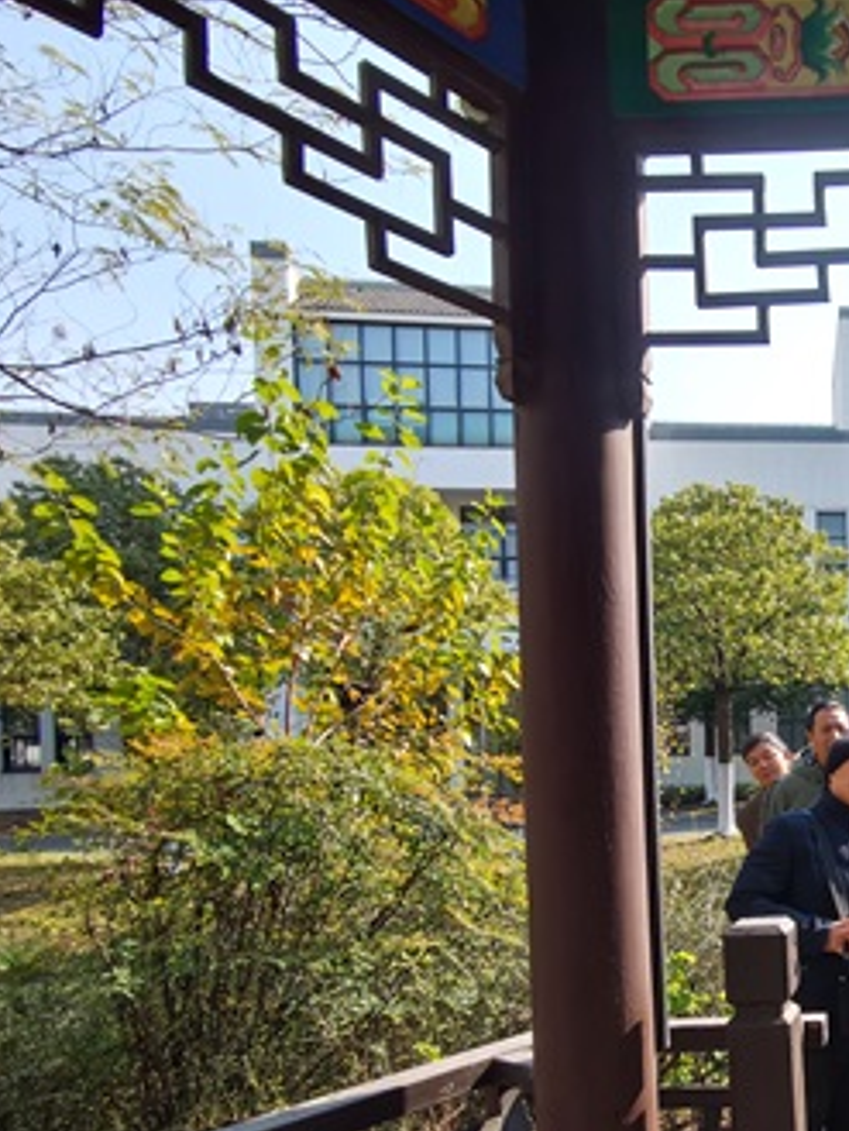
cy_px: 749
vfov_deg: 57.1
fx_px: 1013
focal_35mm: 31
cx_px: 959
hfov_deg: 37.2
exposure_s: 1/332
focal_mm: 2.26
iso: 50
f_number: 2.2
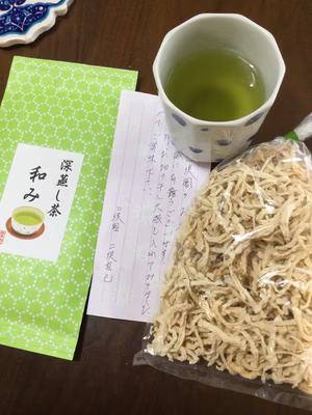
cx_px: 156
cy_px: 208
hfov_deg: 45.4
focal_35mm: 31
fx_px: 373
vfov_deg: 58.4
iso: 50
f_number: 2.4
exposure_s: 1/30
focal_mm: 3.3
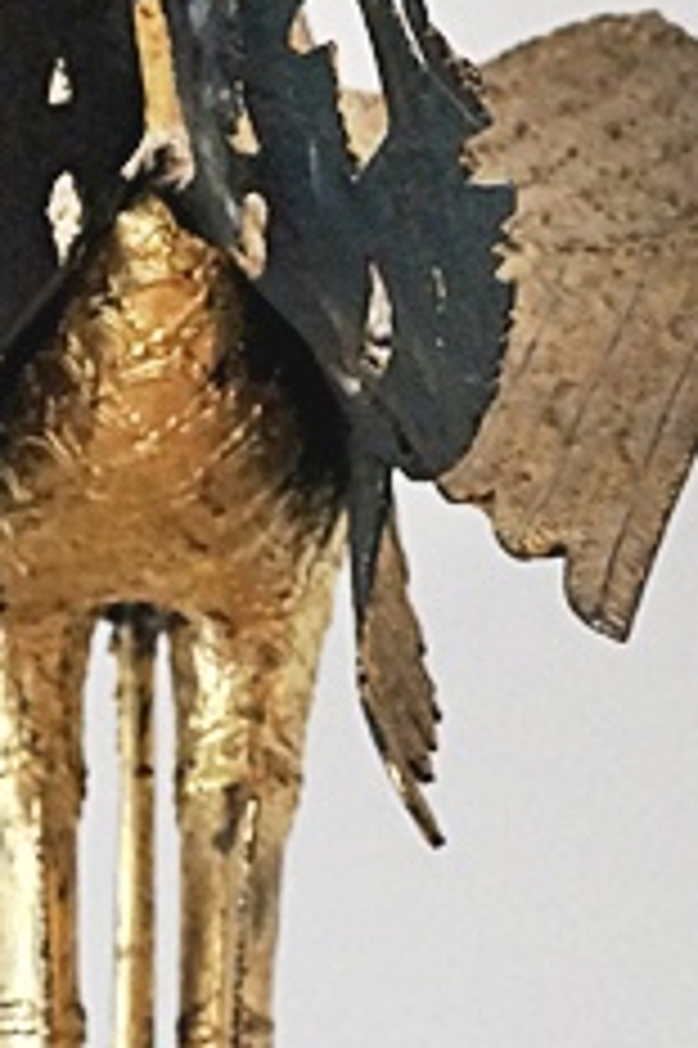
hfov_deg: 10.6
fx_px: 3757
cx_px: 101
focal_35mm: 129
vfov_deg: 15.9
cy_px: 605
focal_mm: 20
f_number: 4
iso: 1000
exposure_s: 1/60
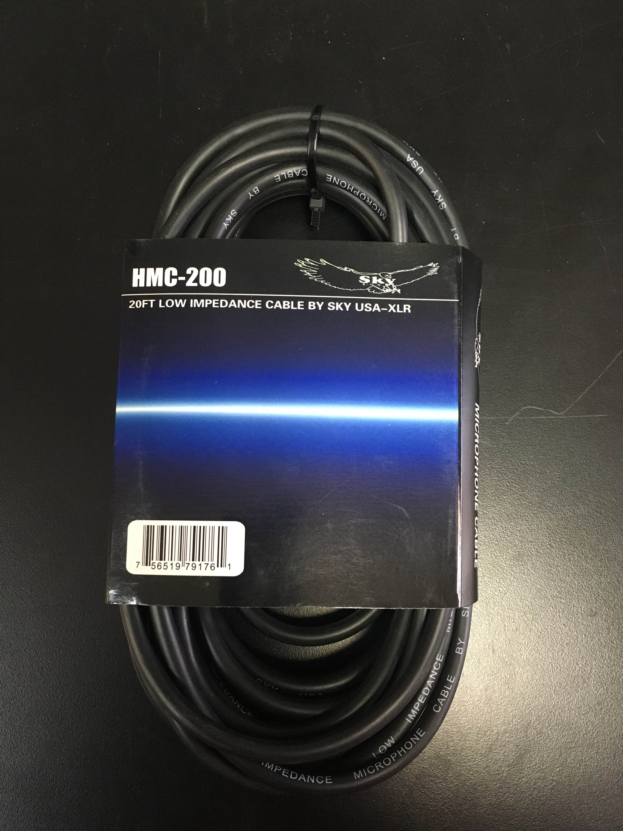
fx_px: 696
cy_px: 416
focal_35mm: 29
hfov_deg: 48.2
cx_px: 312
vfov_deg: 61.7
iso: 200
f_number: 2.2
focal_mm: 4.15
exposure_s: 1/20
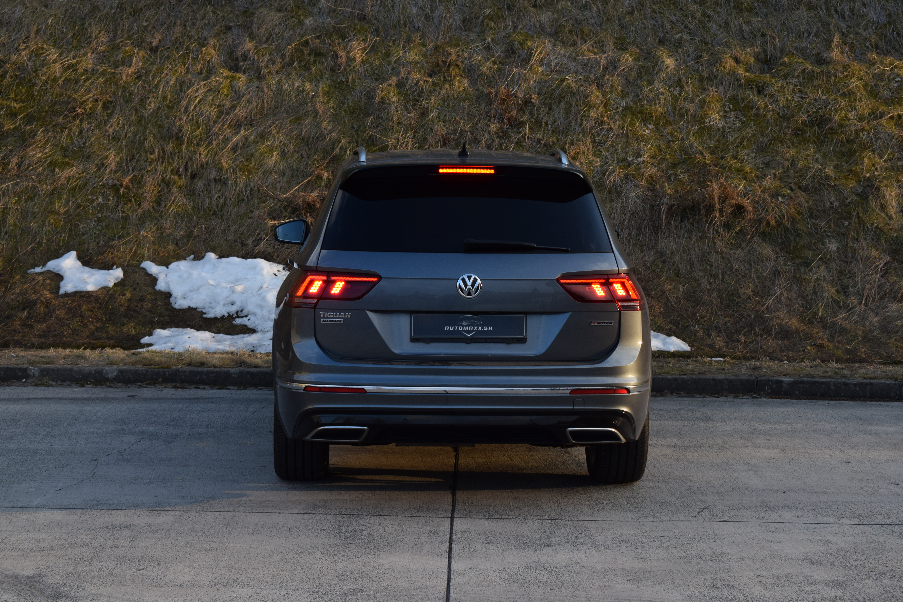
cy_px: 301
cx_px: 452
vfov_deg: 18.9
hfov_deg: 28.1
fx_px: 1806
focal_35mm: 72
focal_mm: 48
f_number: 8
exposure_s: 1/250
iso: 400
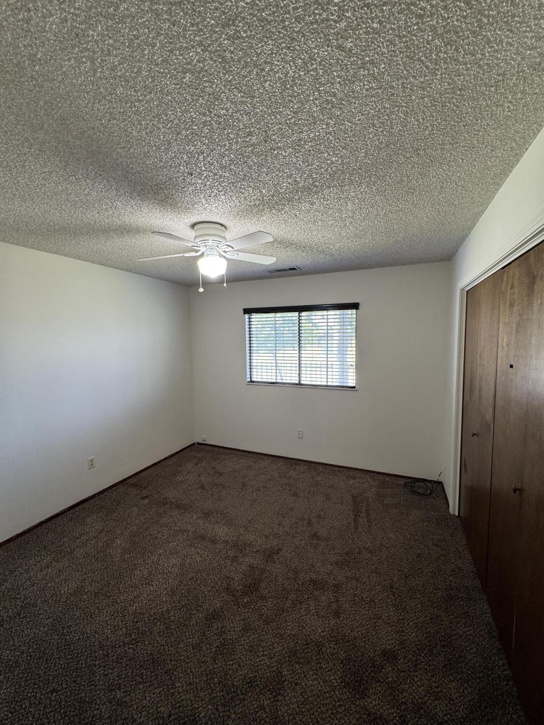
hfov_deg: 85.7
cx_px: 272
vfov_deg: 102.1
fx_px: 293
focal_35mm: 14
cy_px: 362
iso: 250
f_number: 2.2
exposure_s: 1/60
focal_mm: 2.22
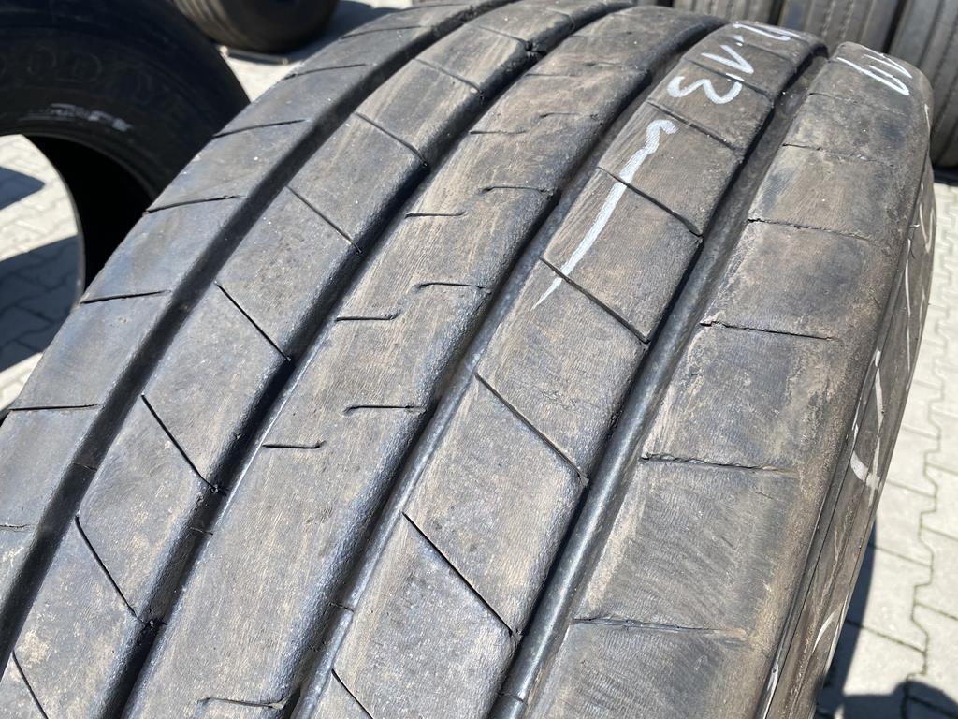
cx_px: 479
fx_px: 720
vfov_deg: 53.1
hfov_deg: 67.3
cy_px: 360
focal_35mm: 26
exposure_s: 1/1218
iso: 32
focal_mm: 4.25
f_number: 1.8
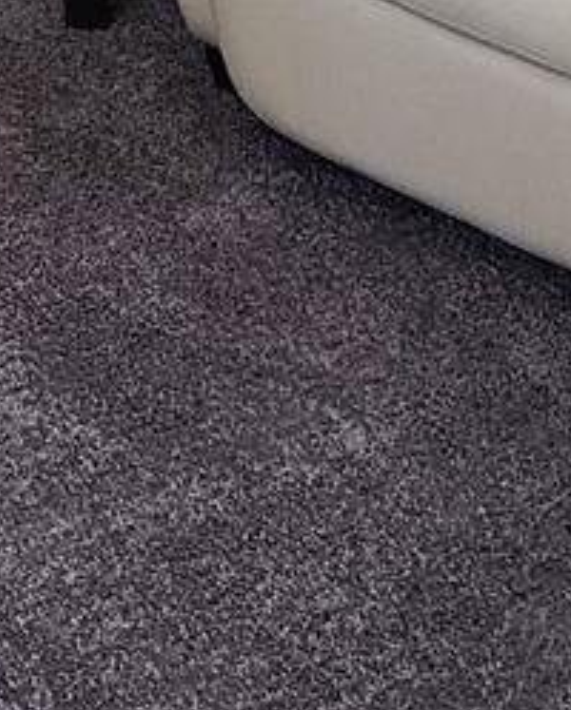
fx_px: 3034
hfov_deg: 9.1
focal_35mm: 144
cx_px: -1002
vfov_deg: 11.6
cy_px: -824
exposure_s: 1/120
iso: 200
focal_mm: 6.4
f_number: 1.8
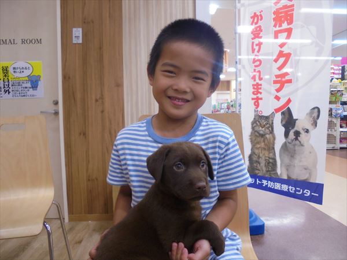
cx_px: 174
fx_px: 261
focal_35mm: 26
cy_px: 130
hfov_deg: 67.3
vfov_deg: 53.1
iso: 250
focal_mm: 4.6
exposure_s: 1/30
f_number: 3.5
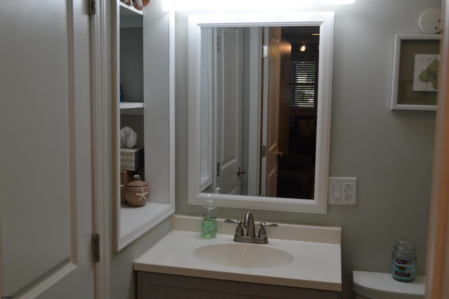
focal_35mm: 39
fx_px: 486
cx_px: 224
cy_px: 150
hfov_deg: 49.6
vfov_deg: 34.2
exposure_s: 1/125
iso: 360
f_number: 5.6
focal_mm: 26
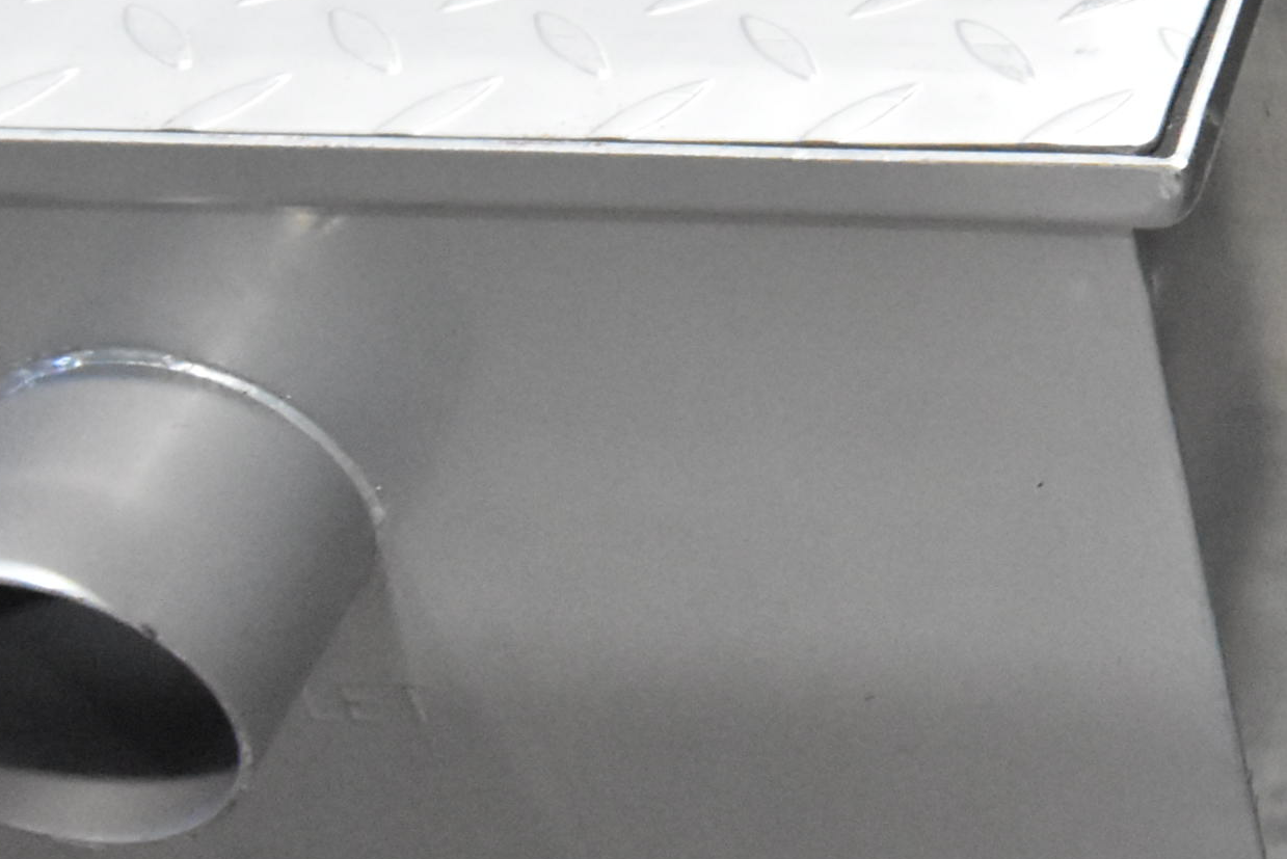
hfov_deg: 17.5
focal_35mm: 98
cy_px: 38
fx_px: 3505
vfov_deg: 13.8
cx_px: 2203
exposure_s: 1/200
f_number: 7.1
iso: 6400
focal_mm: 18
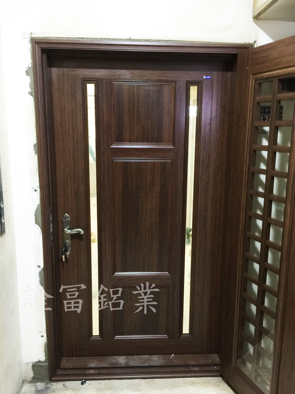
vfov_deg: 61.7
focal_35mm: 29
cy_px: 197
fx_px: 330
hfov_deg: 48.2
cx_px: 148
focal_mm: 4.15
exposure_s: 1/4
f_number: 2.2
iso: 64
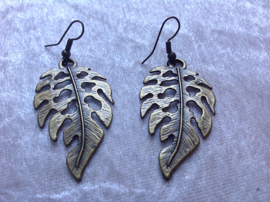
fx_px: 273
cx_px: 135
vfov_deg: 40.6
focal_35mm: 35
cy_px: 101
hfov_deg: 52.7
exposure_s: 1/60
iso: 80
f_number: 2.4
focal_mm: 4.28
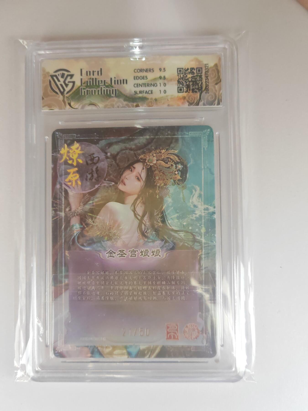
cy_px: 206
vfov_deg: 65.3
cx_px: 154
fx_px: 320
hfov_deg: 51.4
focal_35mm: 27
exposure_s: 1/33
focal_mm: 5.52
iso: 1000
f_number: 1.95
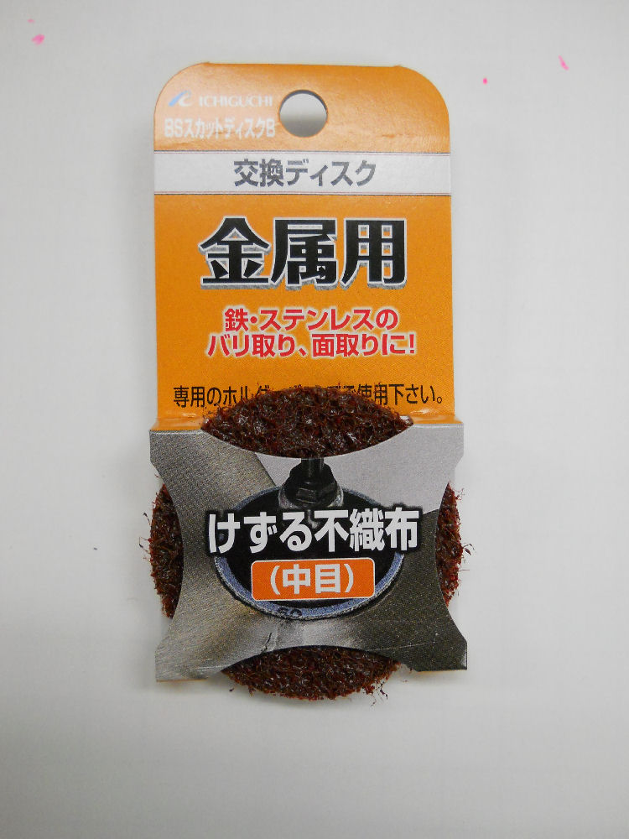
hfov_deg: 35.1
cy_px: 420
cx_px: 314
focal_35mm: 41
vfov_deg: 45.8
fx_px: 993
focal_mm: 6.72
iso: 400
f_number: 3.1
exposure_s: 1/100
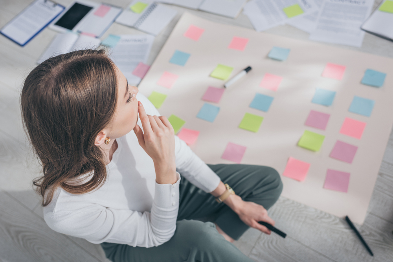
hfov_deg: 54.4
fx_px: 382
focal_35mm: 35
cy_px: 131
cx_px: 196
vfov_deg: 37.9
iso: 100
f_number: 4
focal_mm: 35
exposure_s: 1/200
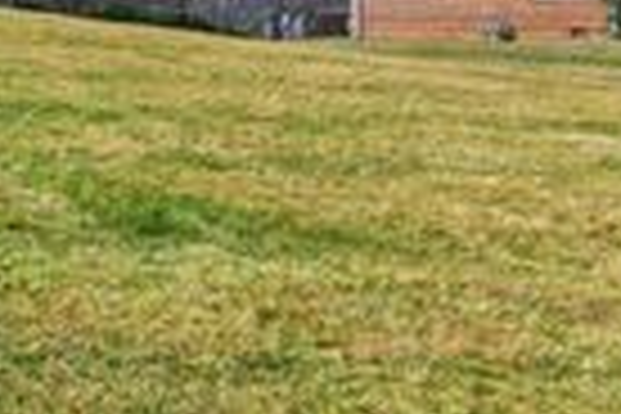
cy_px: 25
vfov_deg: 22.7
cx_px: -428
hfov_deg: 23.2
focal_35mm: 58
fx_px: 1000
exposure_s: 1/4000
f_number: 8
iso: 400
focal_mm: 16
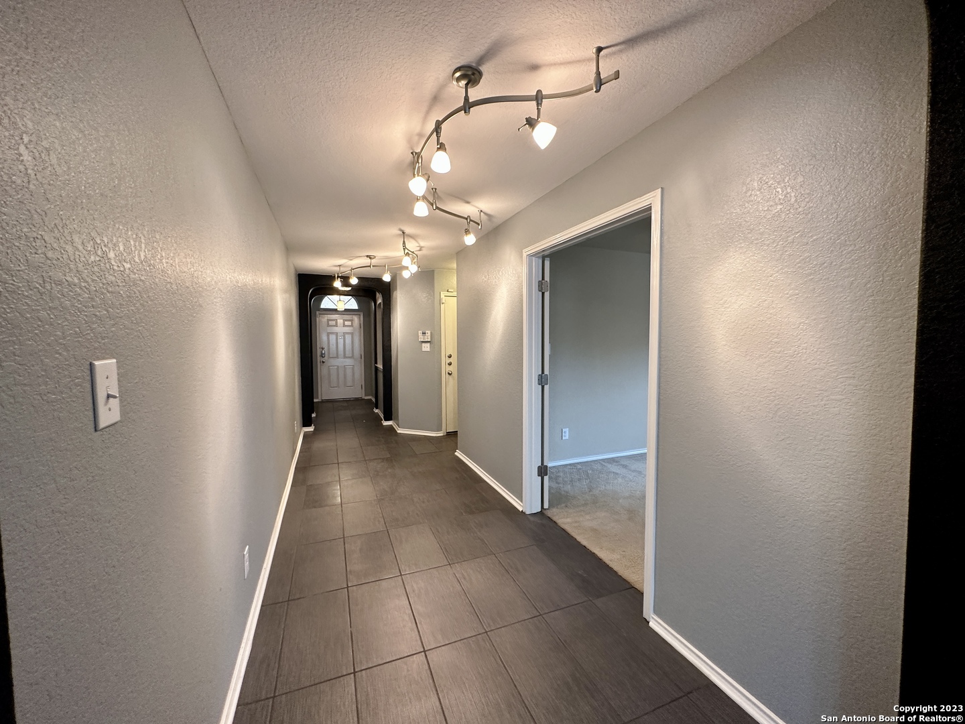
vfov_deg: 85.7
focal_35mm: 14
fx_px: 390
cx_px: 482
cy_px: 362
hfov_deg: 102.1
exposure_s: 1/60
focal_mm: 2.22
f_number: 2.2
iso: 200
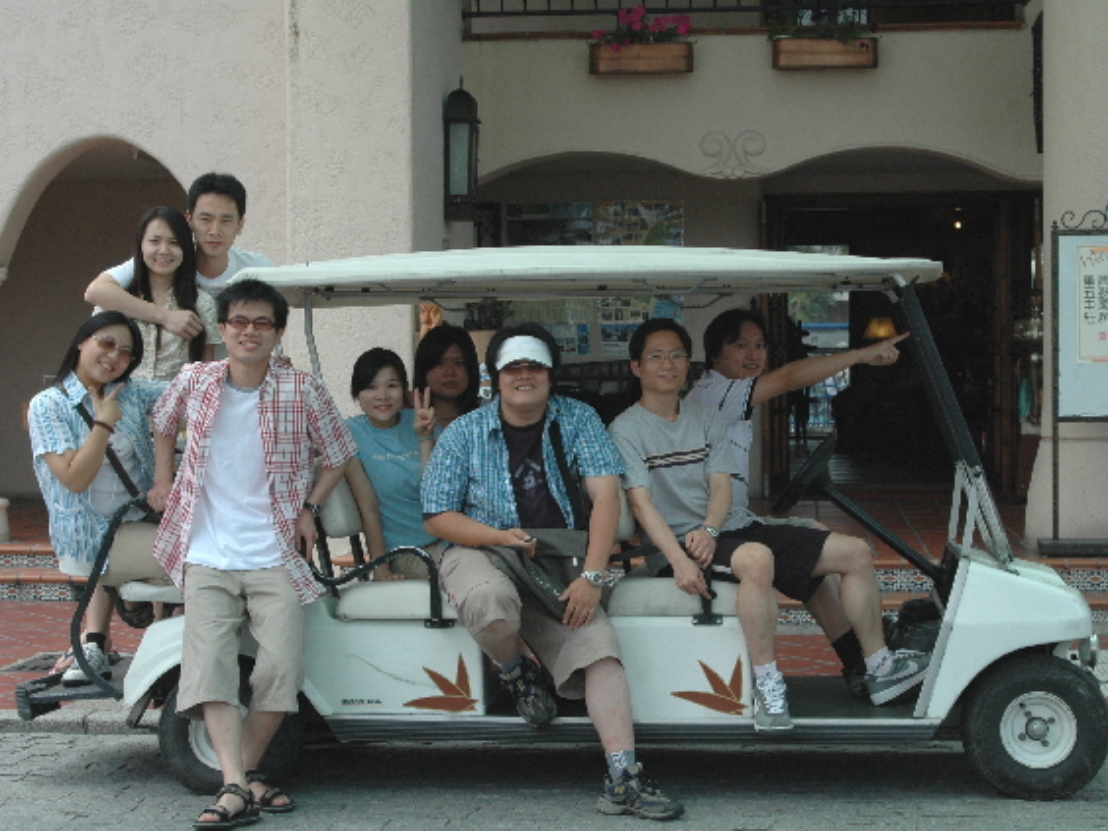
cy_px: 415
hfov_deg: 27.0
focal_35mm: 72
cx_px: 568
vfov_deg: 20.4
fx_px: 2305
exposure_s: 1/400
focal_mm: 44
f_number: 10
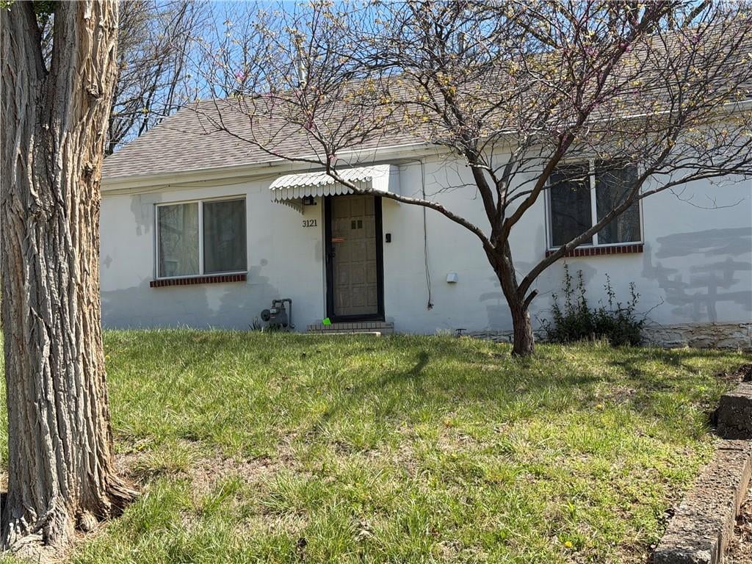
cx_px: 376
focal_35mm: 48
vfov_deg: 30.3
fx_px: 1043
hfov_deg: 39.7
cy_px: 282
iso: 64
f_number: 1.78
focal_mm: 6.76
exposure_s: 1/2415
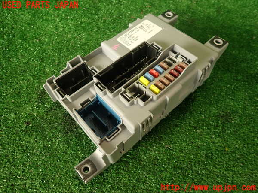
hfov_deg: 69.4
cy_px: 96
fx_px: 186
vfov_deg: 54.9
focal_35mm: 25
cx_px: 129
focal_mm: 4.5
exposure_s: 1/60
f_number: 2
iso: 100
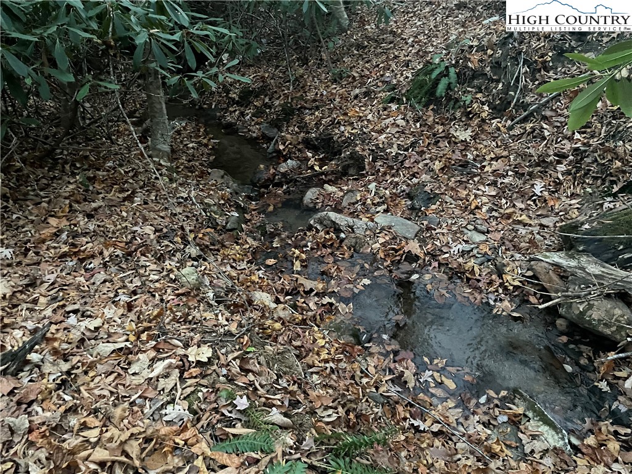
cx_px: 316
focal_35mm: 26
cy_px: 237
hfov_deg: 67.3
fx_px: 475
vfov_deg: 53.1
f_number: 1.6
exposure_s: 1/30
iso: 1000
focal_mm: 4.2
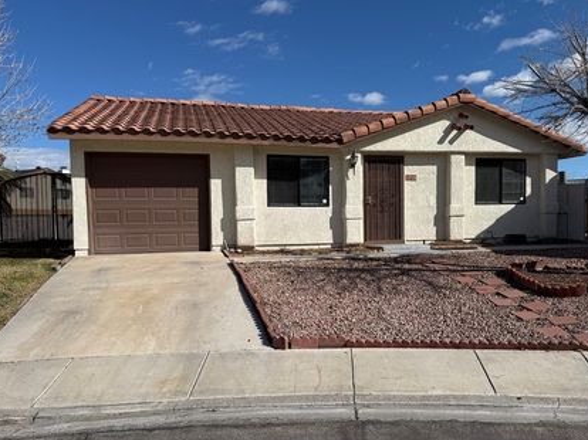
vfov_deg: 48.1
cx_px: 327
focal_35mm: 29
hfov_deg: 61.5
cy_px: 242
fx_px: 492
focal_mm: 6.76
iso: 80
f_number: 1.78
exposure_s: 1/9091
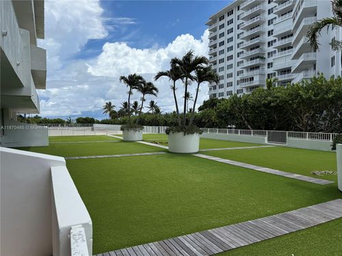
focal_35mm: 24
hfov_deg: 71.6
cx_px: 171
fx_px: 237
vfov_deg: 56.8
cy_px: 128
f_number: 1.78
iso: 80
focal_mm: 6.76
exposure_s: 1/7353
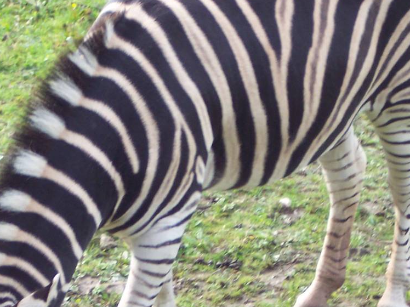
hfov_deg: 8.1
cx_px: 143
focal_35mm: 244
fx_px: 2888
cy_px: 260
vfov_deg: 6.1
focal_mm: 24
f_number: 4.8
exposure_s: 1/125
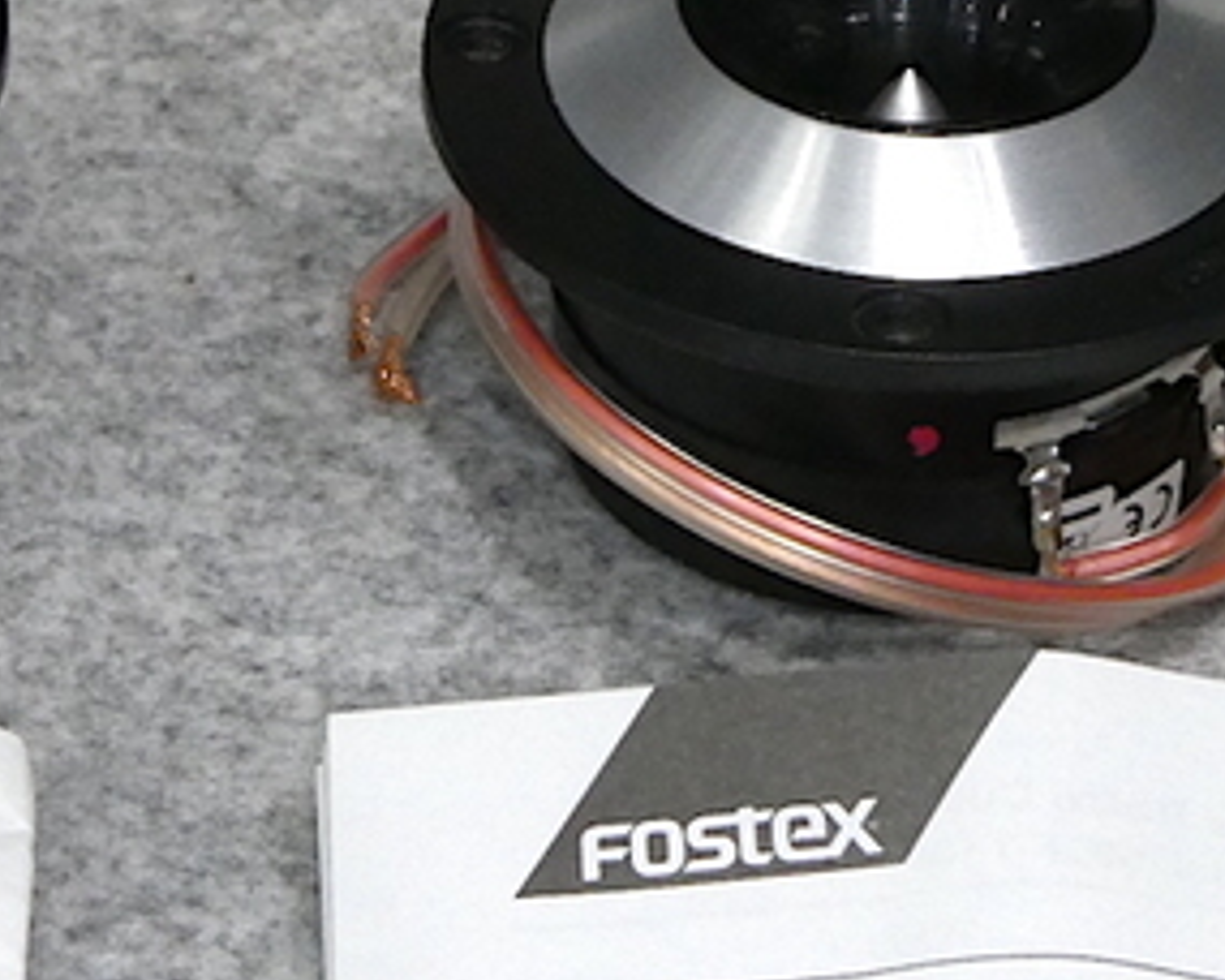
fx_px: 8339
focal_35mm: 230
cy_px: 95
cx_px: 249
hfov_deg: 8.4
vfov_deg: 6.7
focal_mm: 12.5
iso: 400
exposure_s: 1/15
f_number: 7.1
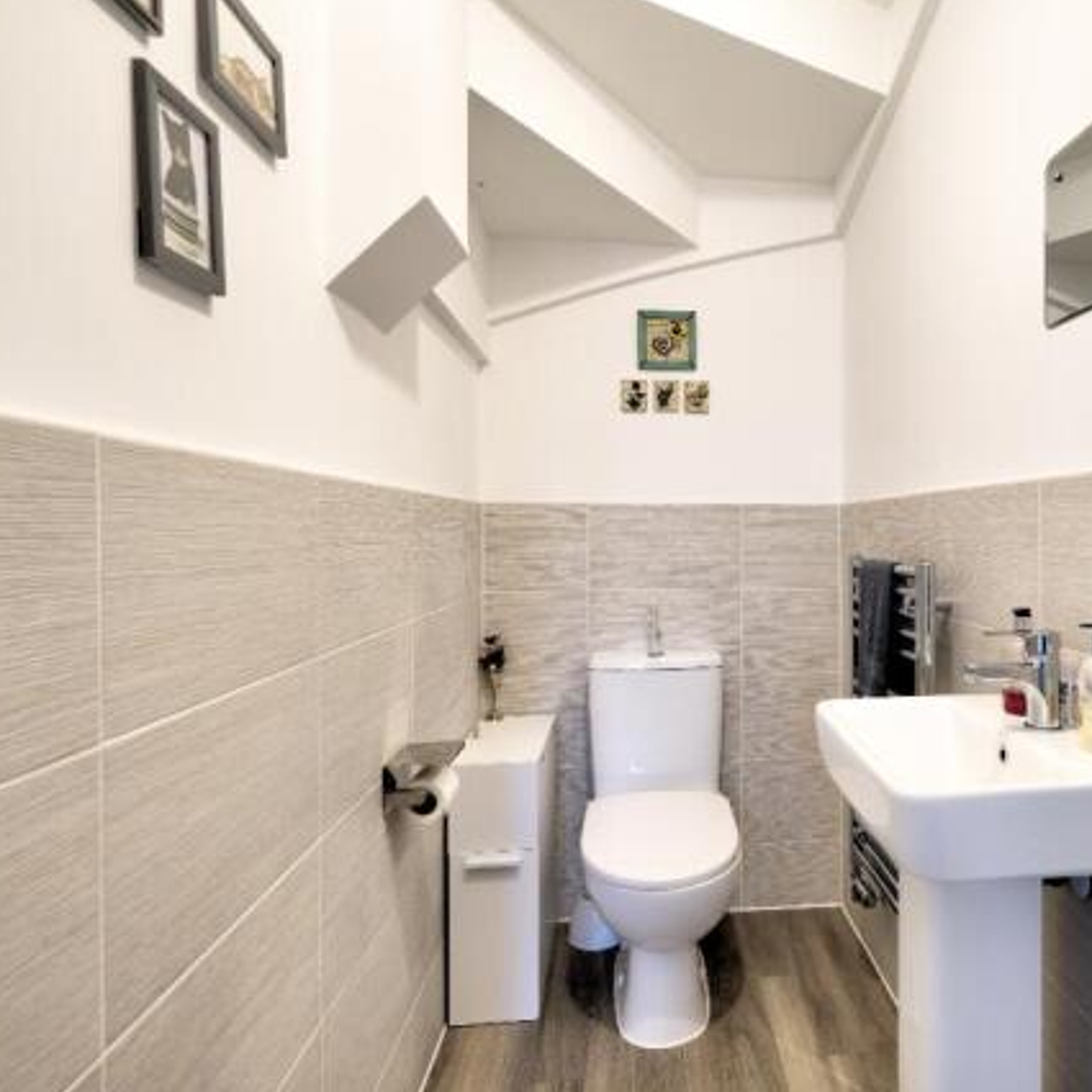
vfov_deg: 72.1
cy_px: 551
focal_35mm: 21
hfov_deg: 70.0
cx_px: 730
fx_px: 749
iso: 400
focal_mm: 10.5
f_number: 4
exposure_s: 1/15
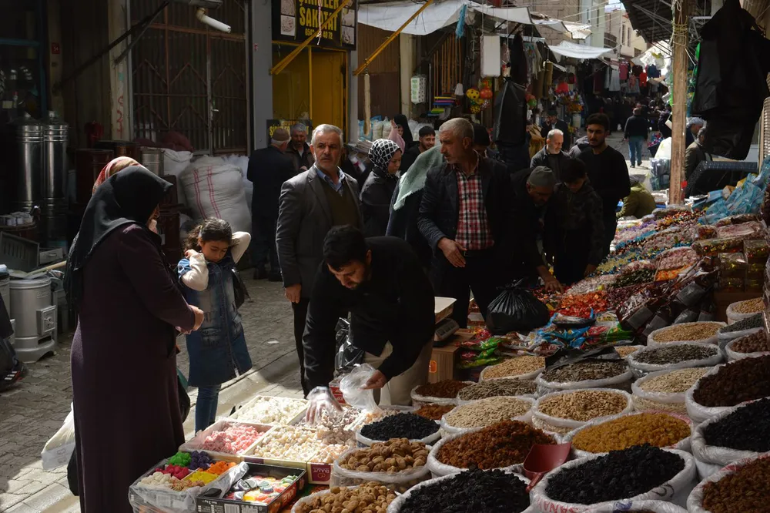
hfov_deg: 45.0
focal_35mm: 44
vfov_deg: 30.8
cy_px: 256
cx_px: 385
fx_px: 930
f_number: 8
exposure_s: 1/200
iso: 100
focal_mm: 29
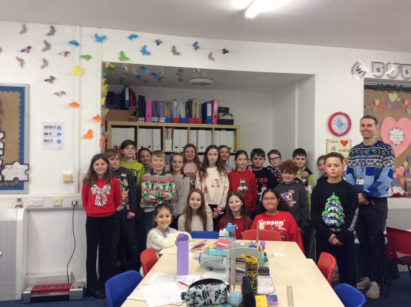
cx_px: 206
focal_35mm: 32
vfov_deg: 44.1
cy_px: 154
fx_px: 379
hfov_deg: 56.9
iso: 64
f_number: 2.4
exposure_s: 1/25
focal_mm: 3.3
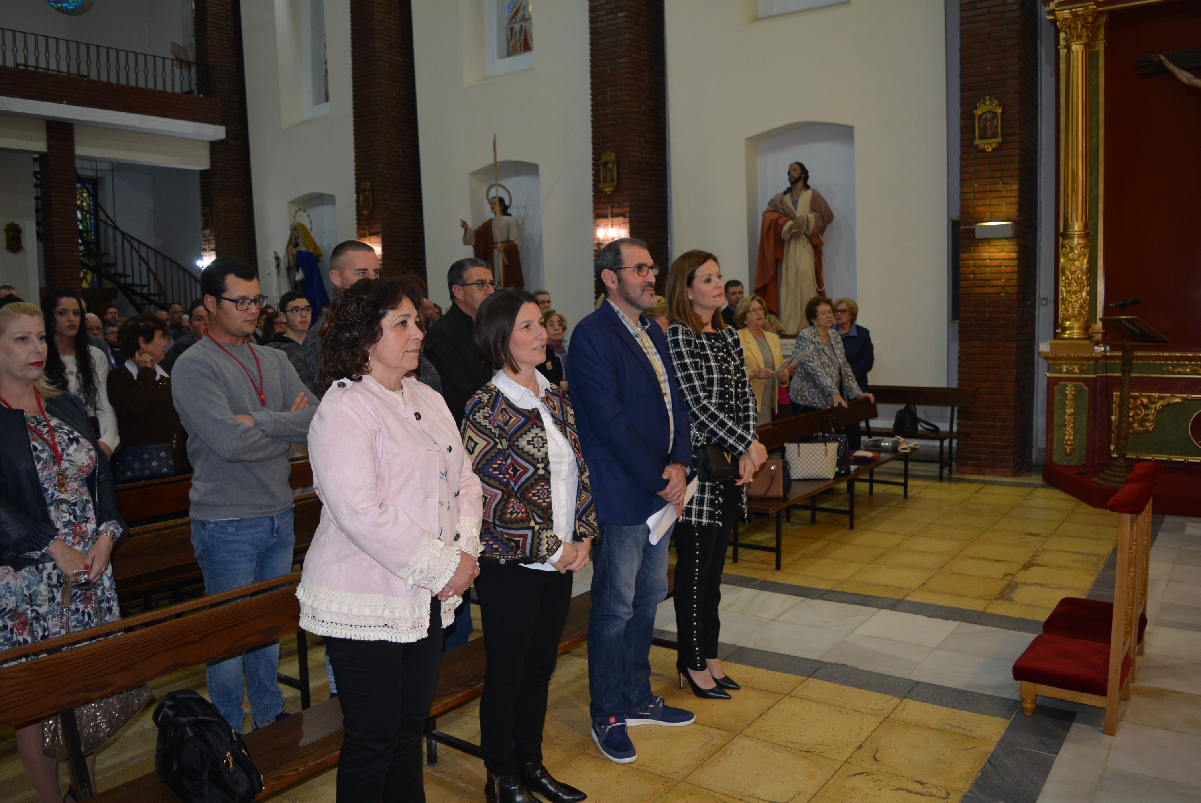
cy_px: 402
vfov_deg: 48.0
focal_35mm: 27
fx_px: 901
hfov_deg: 67.3
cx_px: 600
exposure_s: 1/60
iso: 560
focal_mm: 18
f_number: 3.5
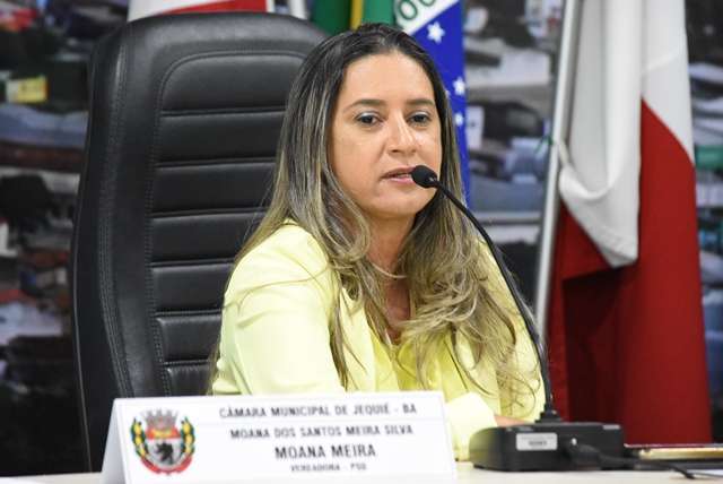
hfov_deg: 8.8
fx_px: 4674
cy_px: 242
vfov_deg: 5.9
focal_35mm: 232
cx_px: 362
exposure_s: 1/80
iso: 6400
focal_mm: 155
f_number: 5
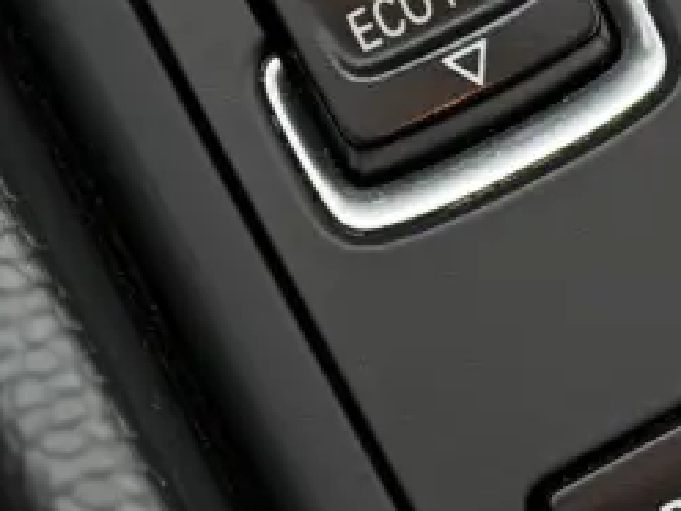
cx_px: 1181
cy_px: -258
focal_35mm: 279
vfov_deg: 5.3
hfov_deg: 6.9
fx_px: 5489
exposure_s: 1/100
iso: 125
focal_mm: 6.76
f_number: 1.78
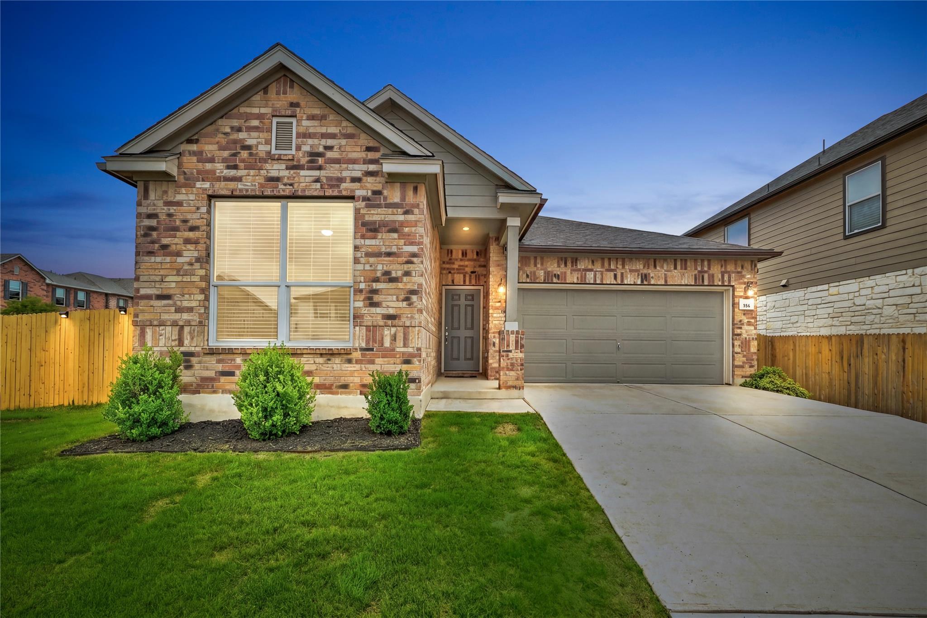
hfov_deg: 104.2
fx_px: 361
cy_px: 309
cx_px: 464
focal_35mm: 14
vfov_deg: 81.2
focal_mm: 14
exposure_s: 1/250
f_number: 10
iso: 400
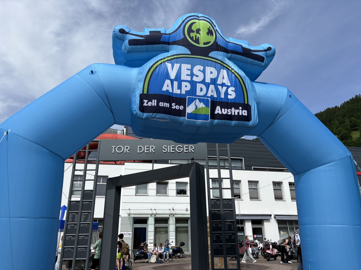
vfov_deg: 53.1
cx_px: 180
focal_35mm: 26
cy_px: 135
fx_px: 271
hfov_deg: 67.3
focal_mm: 5.96
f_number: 1.6
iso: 50
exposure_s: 1/4255
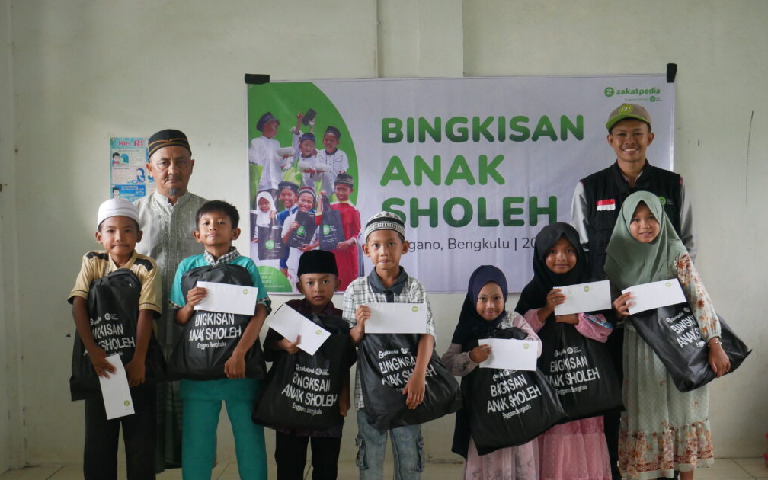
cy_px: 288
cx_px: 388
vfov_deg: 23.1
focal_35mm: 56
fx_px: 1172
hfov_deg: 36.3
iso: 2000
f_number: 5.3
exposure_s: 1/60
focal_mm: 26
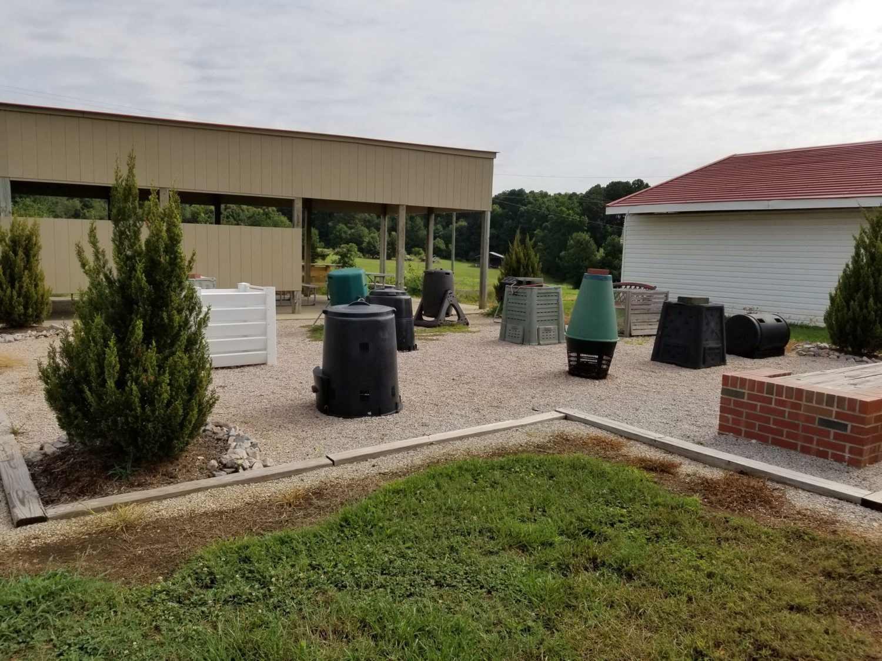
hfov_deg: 67.3
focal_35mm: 26
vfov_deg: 53.1
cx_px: 441
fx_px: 662
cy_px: 330
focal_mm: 4.25
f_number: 1.7
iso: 50
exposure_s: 1/4040
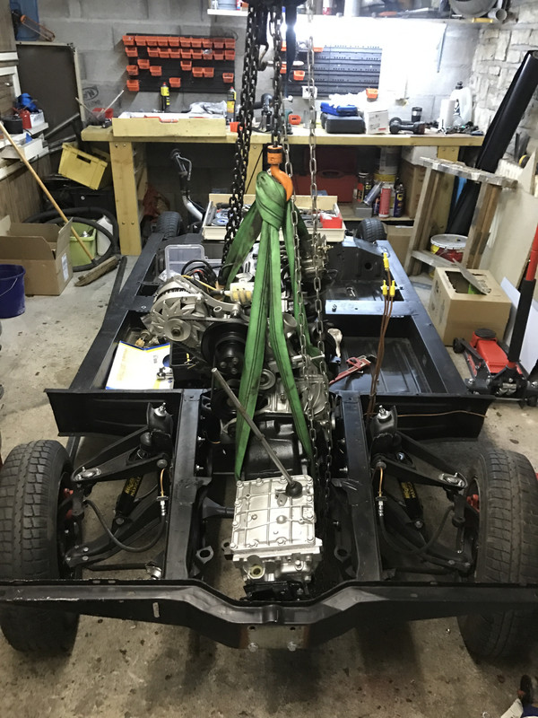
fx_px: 580
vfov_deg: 63.4
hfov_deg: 49.7
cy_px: 359
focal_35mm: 28
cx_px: 269
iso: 100
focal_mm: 3.99
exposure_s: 1/13
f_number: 1.8
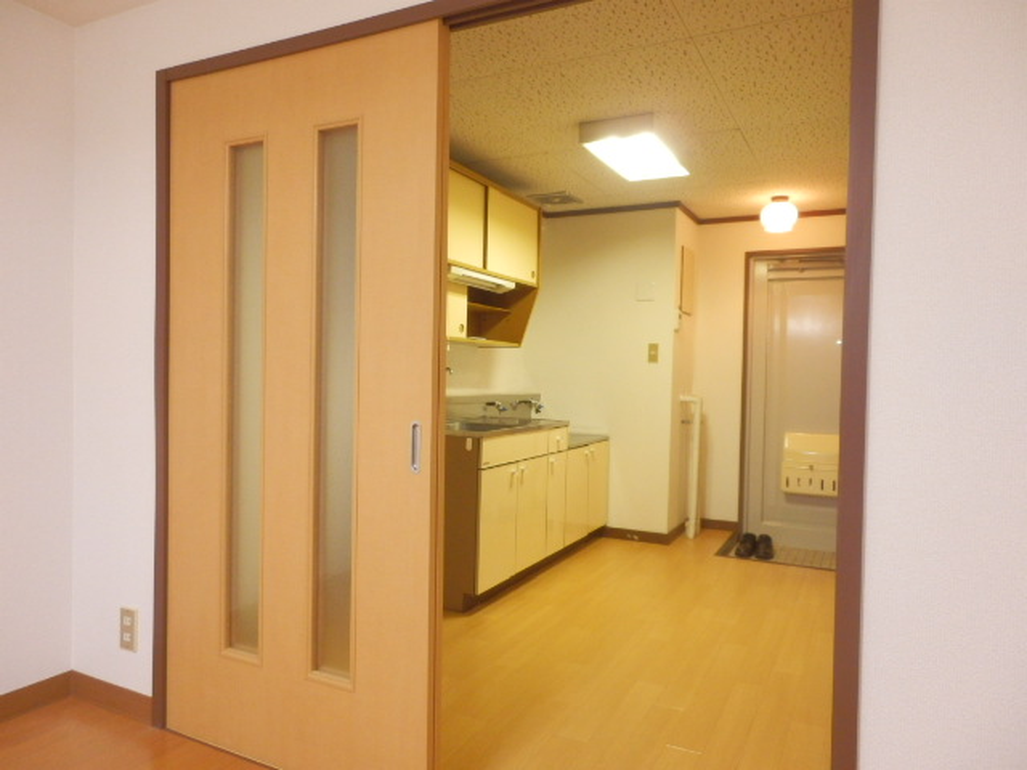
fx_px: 712
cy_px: 385
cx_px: 514
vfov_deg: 56.8
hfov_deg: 71.6
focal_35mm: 24
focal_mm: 4.2
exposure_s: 1/30
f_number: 3
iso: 500
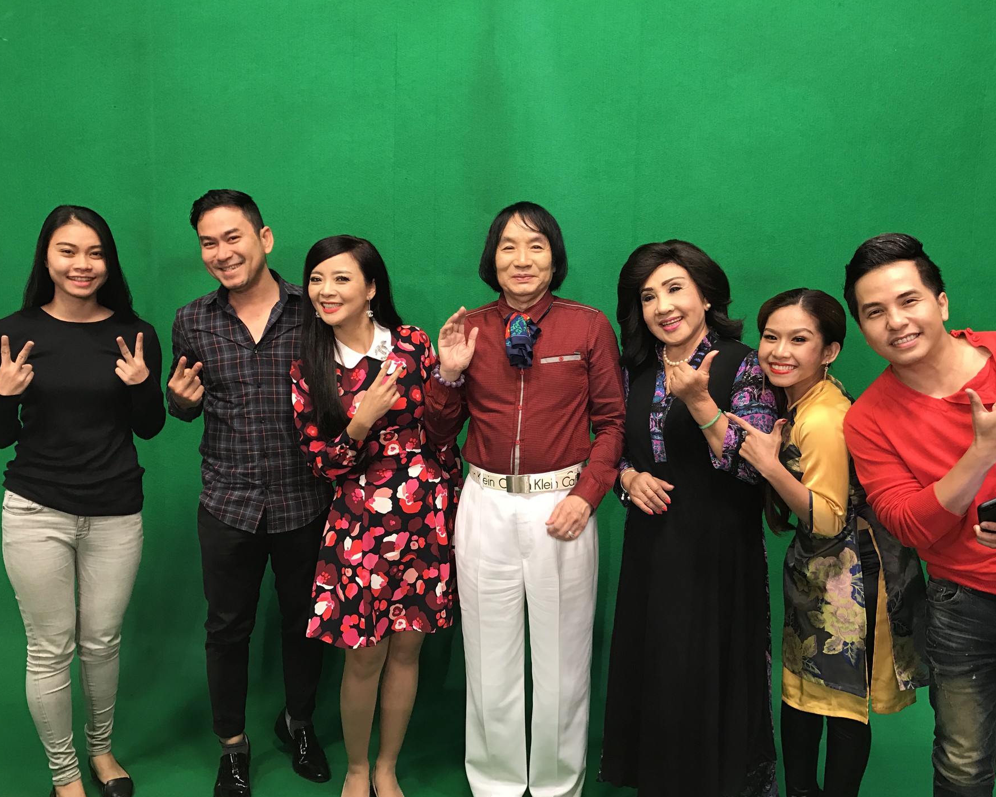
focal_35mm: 31
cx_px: 514
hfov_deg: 57.2
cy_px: 420
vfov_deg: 47.1
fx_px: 914
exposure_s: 1/33
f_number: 1.8
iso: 32
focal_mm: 3.99
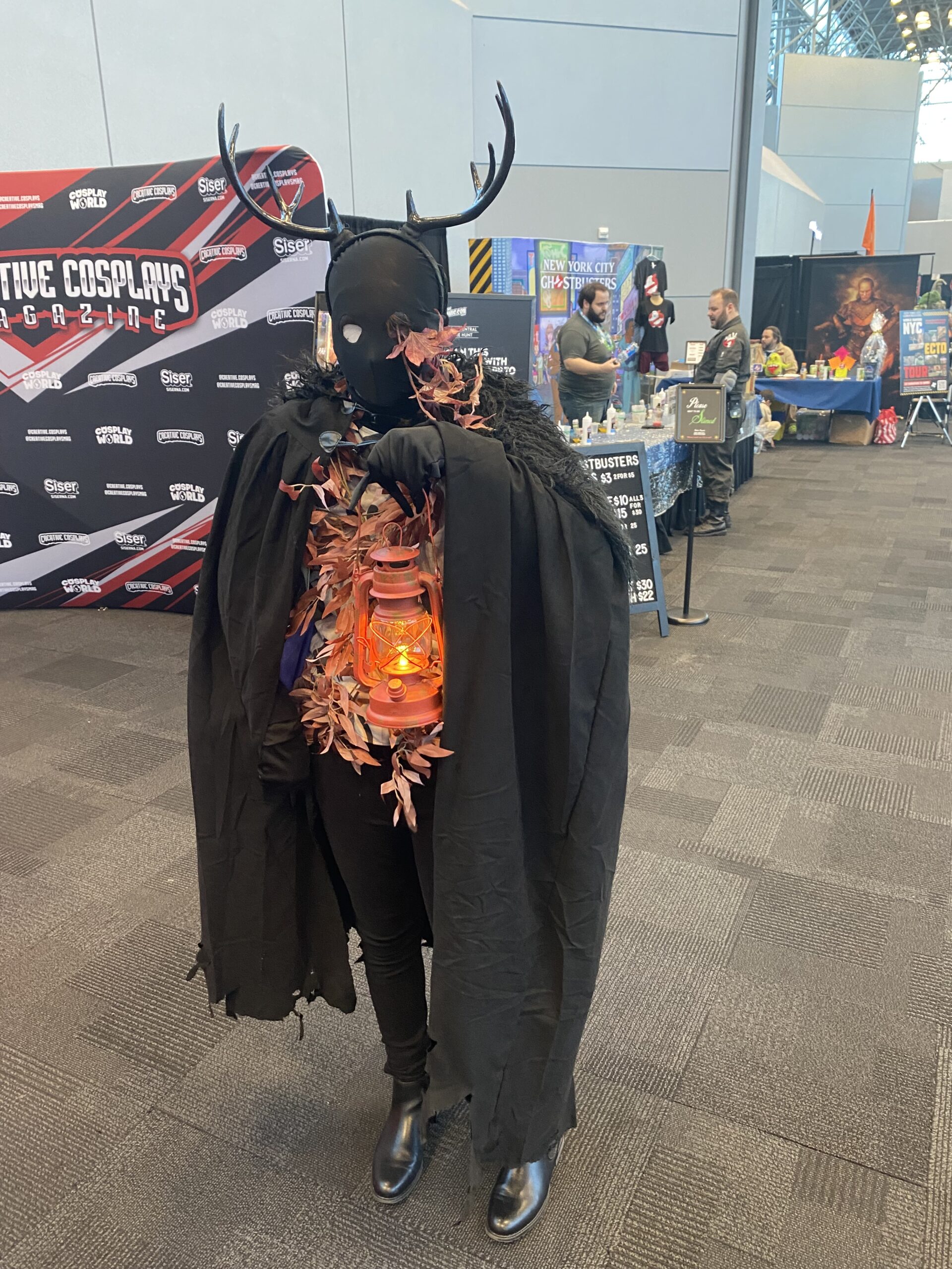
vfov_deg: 67.3
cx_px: 476
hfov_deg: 53.1
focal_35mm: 26
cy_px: 634
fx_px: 953
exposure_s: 1/60
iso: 200
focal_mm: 4.25
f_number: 1.8
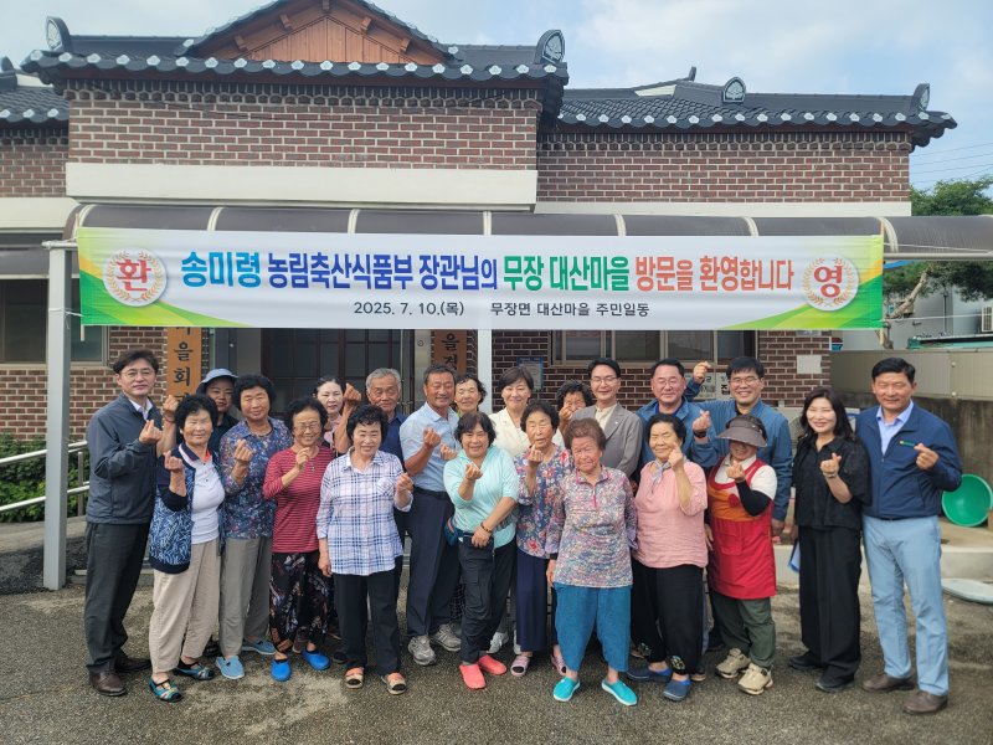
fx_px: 717
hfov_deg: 69.4
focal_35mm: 25
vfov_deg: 54.9
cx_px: 496
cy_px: 372
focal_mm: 7
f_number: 1.8
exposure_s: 1/507
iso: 20
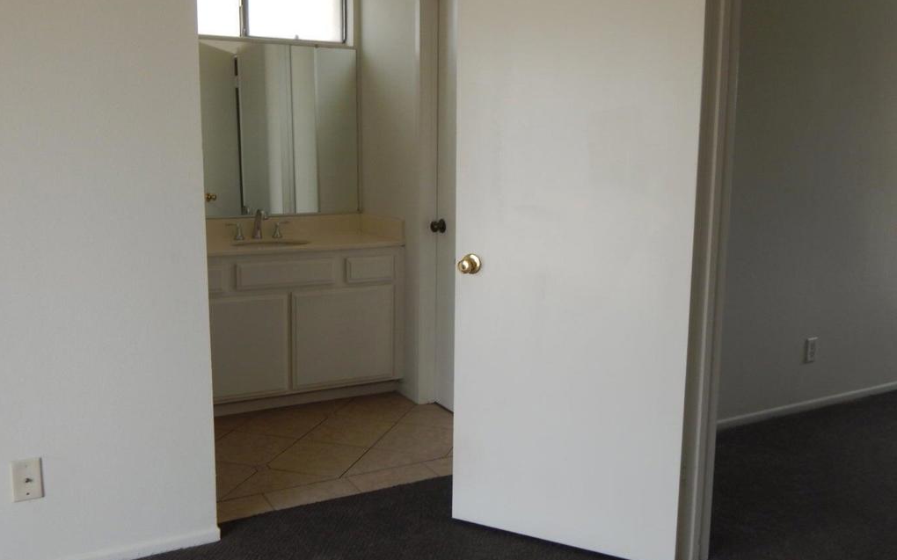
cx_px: 448
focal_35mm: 33
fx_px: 807
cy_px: 278
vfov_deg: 38.3
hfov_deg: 58.2
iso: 125
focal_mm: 5.6
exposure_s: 1/80
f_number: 3.2
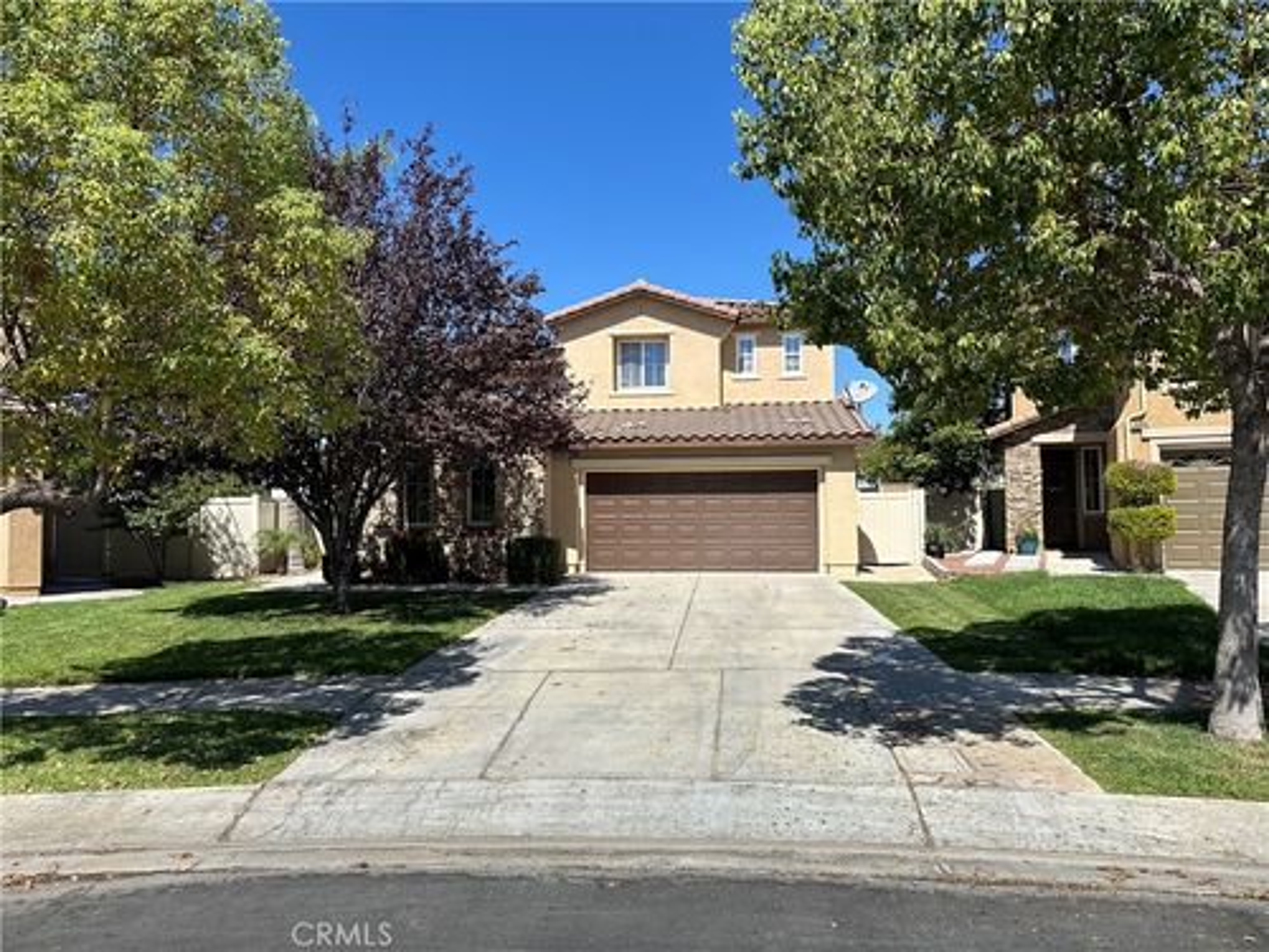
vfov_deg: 56.8
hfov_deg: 71.6
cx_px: 634
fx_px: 880
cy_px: 476
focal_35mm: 24
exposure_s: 1/4348
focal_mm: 6.86
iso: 80
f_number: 1.78
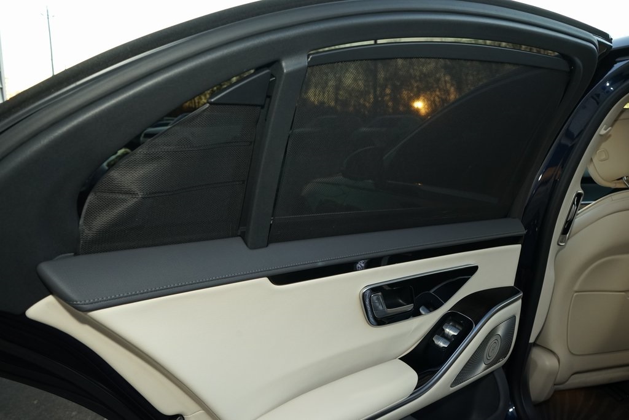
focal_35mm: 28
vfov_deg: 46.4
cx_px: 314
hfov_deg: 65.5
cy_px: 210
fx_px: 489
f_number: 7.1
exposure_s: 1/40
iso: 1250
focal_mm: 28
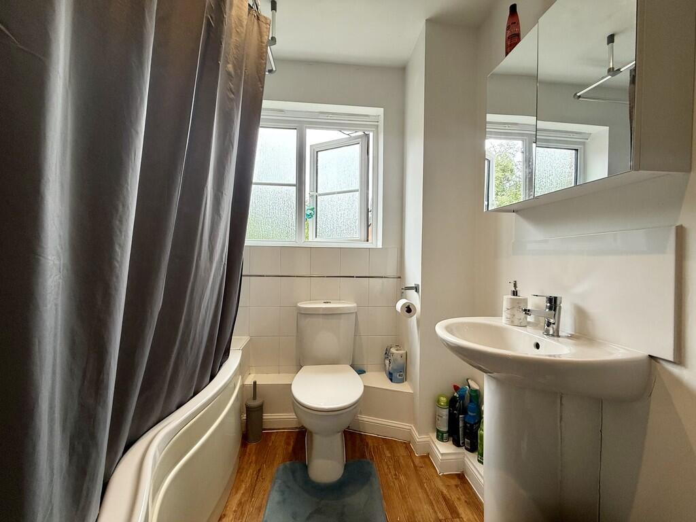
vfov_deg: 85.7
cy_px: 261
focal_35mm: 14
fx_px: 281
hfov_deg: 102.1
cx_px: 348
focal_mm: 2.22
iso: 64
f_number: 2.2
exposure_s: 1/164
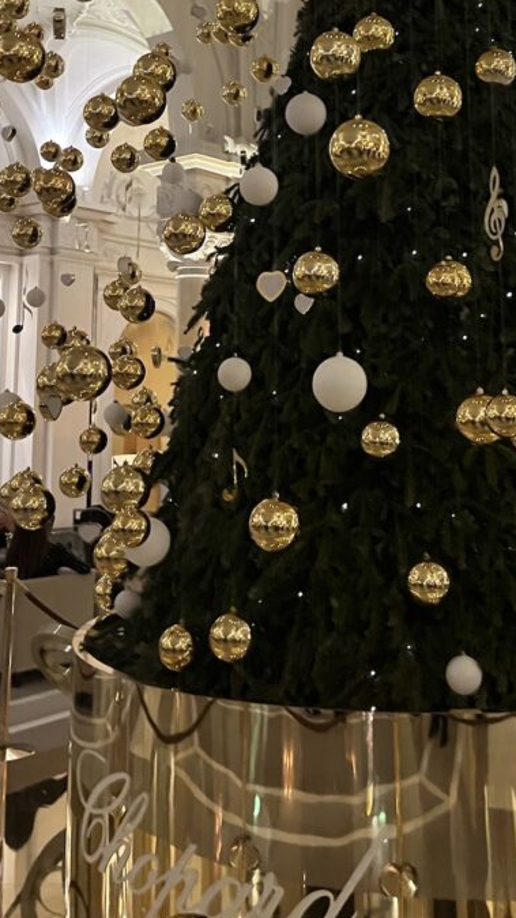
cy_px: 227
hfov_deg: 27.5
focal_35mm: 43
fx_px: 1047
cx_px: 355
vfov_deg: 45.7
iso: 500
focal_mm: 5.1
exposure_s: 1/33
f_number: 1.6
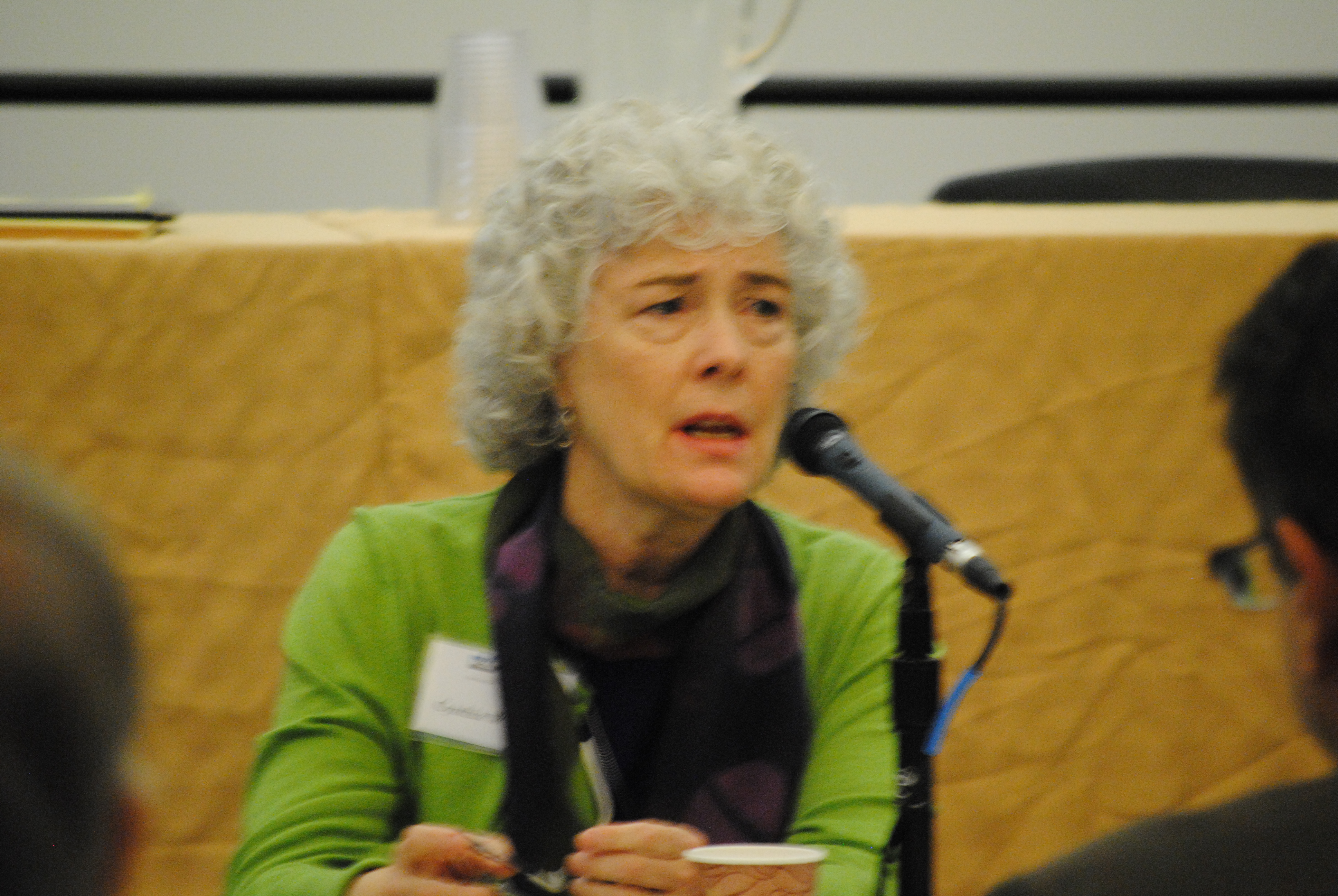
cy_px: 448
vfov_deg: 4.6
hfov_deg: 6.9
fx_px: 11163
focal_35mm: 300
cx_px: 669
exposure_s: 1/25
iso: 1600
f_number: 5.6
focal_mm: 200
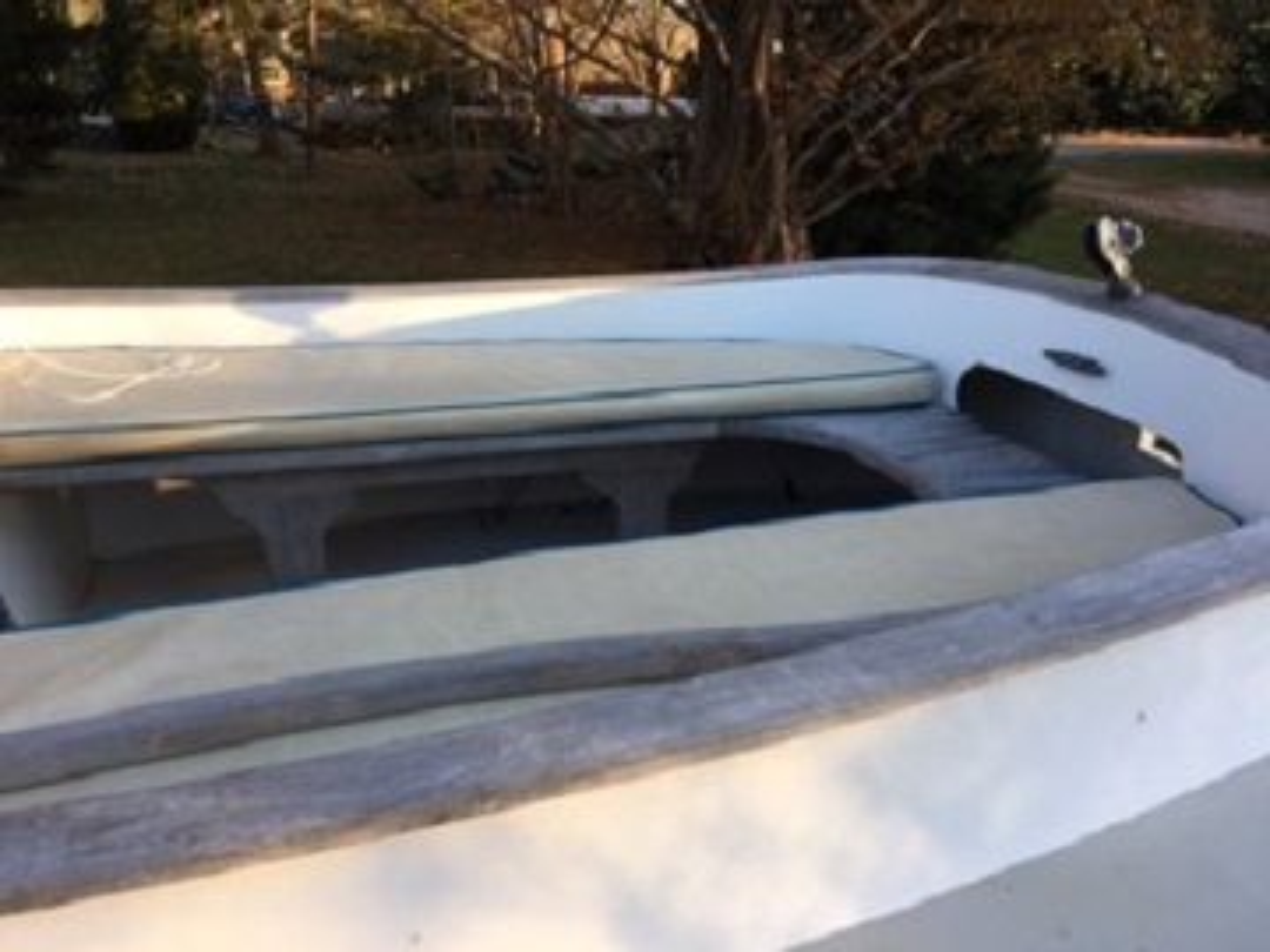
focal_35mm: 29
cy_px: 476
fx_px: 1064
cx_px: 635
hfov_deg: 61.7
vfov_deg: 48.2
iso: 25
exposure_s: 1/199
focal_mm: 4.15
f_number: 2.2
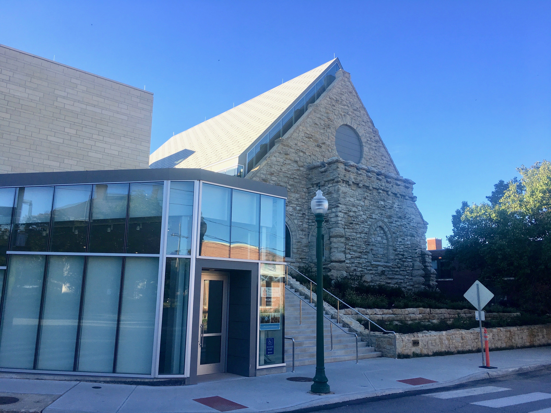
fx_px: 462
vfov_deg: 48.2
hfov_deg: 61.7
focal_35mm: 29
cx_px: 276
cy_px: 206
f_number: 2.2
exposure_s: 1/466
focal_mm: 4.15
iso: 25
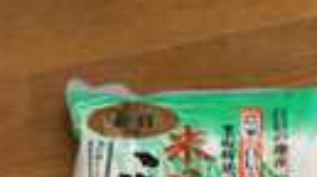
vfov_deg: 13.3
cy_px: 206
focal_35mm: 88
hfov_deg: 23.7
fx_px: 738
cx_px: 275
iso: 400
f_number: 1.8
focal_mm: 4.25
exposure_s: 1/33
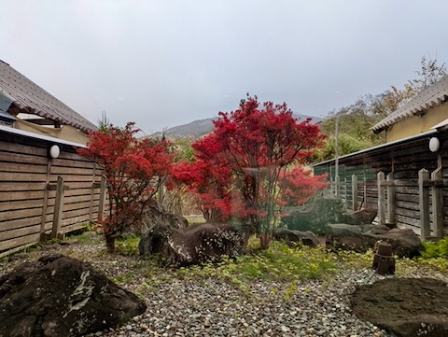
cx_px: 224
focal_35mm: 25
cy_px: 168
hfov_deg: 69.3
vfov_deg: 55.0
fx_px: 324
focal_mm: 5.43
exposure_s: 1/266
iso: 50
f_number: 1.89
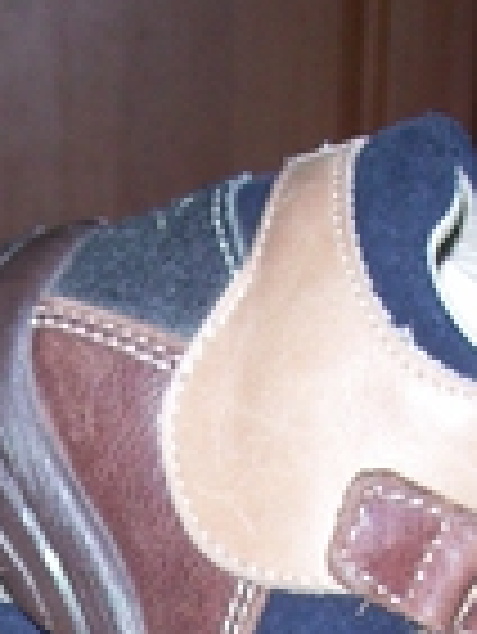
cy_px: 848
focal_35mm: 140
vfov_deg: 13.5
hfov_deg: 10.5
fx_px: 2568
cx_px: 4
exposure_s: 1/64
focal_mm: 6
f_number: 2.7
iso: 80
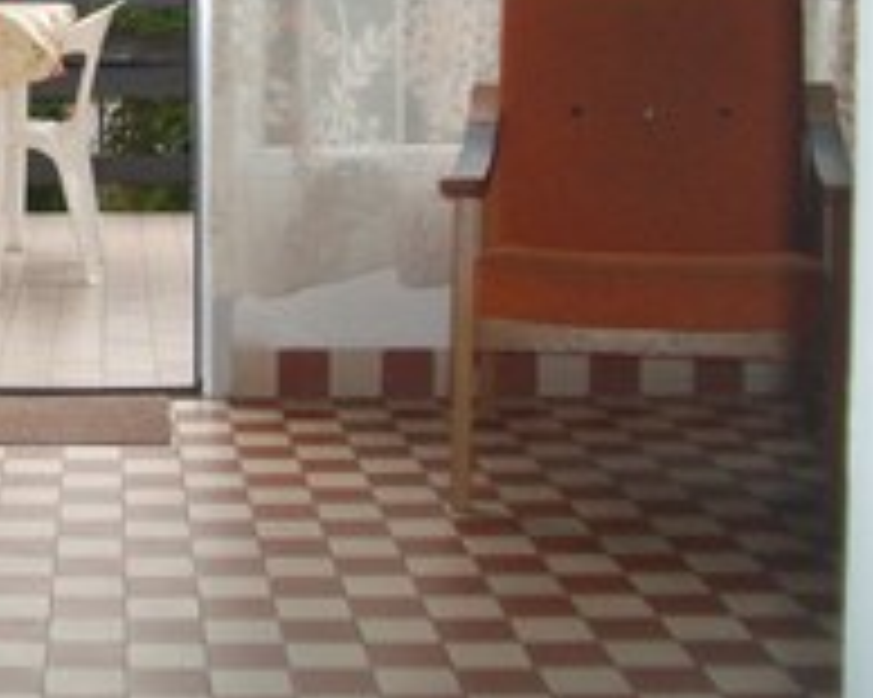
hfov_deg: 20.4
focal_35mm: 88
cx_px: -176
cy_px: 11
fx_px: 2273
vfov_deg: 17.1
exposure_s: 1/320
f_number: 2.6
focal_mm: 5.8
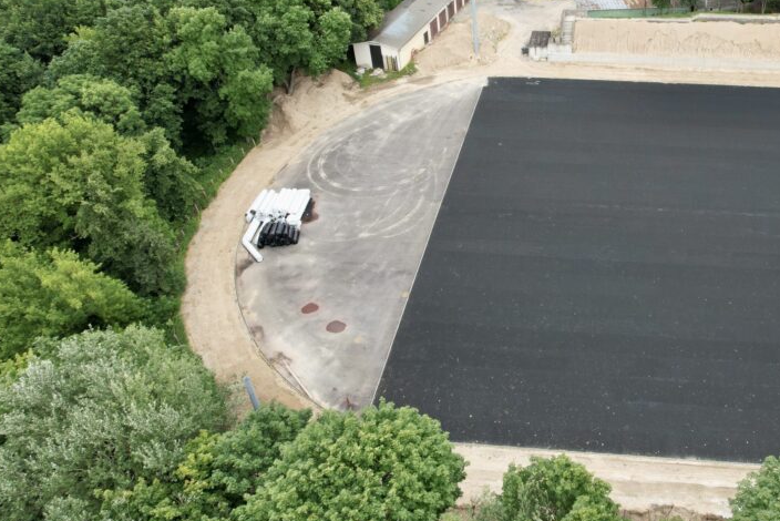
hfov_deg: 56.6
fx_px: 694
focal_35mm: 32
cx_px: 556
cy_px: 188
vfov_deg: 40.8
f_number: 2.8
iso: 140
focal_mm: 8.38
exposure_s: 1/350
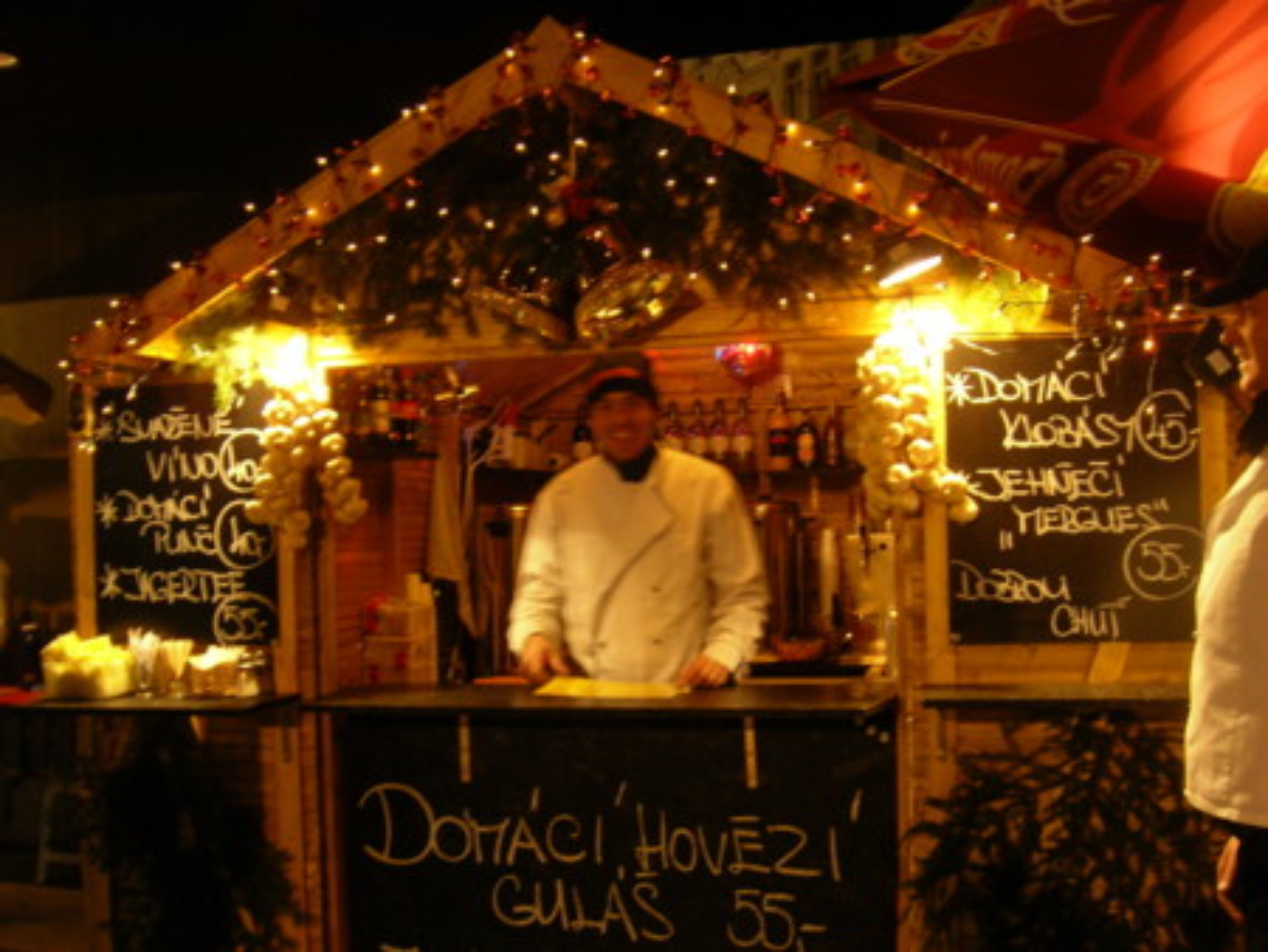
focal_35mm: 36
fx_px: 1319
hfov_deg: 51.3
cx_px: 634
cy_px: 476
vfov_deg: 39.7
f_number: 2.8
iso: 128
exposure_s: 1/15
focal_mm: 60
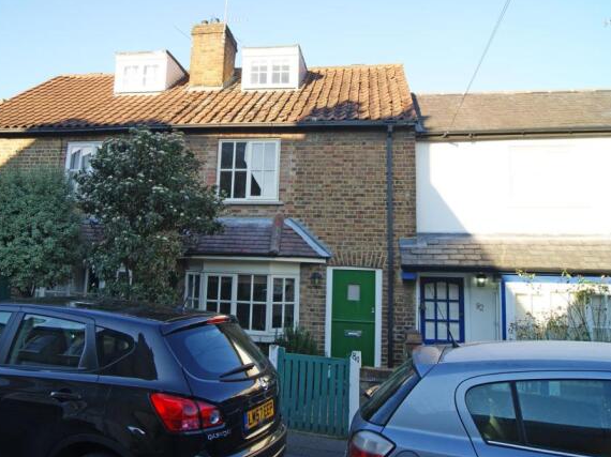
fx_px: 759
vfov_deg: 33.6
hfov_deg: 43.9
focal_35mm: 43
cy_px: 230
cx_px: 299
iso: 100
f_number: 8
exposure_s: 1/60
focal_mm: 26
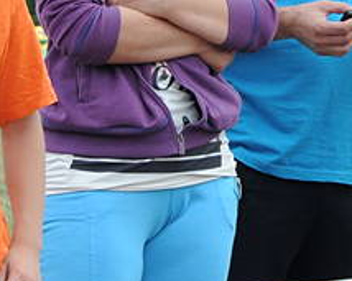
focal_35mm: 548
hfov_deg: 3.5
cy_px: 4
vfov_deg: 2.8
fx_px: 5706
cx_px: 196
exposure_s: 1/1000
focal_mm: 98
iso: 800
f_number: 8
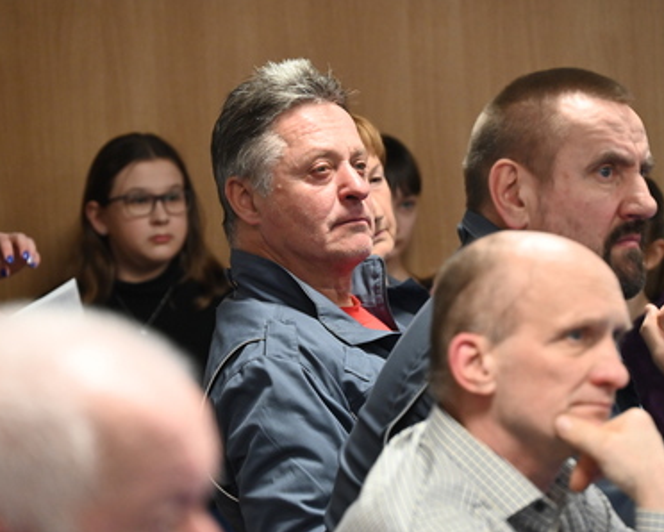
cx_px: 328
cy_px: 266
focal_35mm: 227
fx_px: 4463
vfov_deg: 6.8
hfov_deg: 8.5
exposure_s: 1/125
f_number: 6.3
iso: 5000
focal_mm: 200
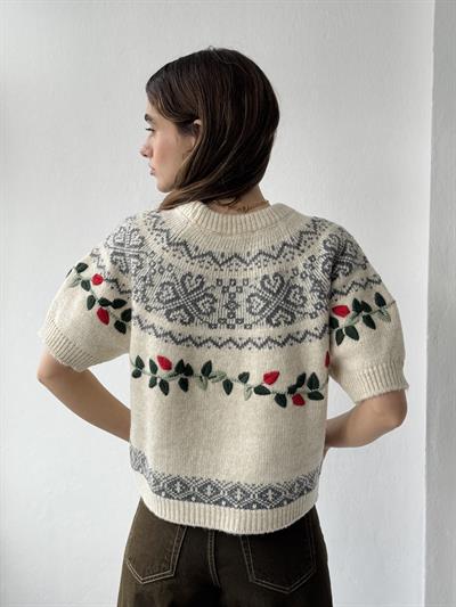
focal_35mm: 48
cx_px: 228
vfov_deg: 39.6
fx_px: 843
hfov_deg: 30.3
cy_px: 304
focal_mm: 6.76
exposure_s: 1/272
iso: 64
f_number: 1.78
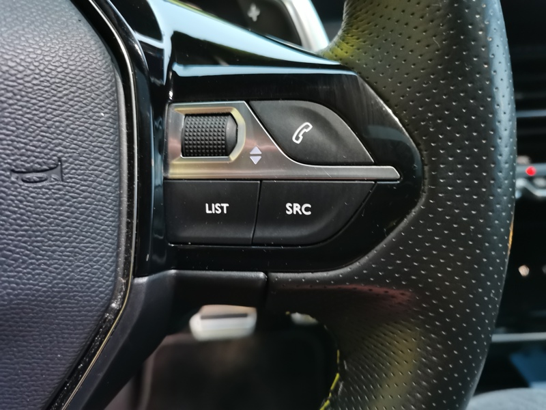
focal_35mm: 27
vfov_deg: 51.4
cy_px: 205
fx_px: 426
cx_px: 273
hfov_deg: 65.3
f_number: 1.8
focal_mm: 5.58
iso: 640
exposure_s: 1/20
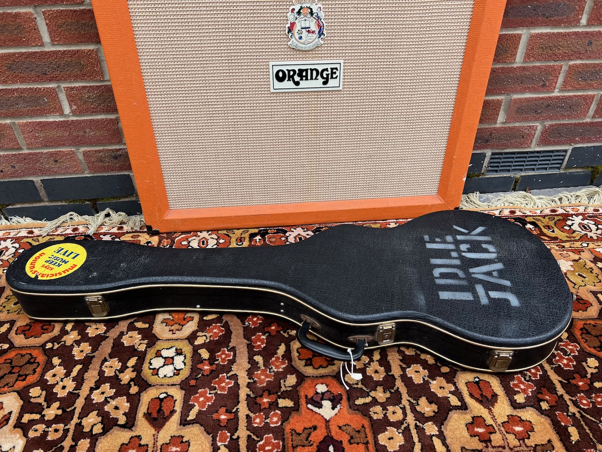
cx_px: 301
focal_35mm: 26
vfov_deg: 53.1
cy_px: 226
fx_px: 452
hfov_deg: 67.3
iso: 50
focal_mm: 5.7
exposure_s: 1/678
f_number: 1.5
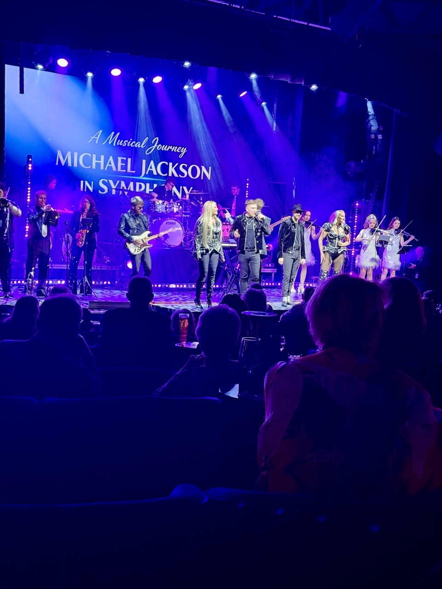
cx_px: 221
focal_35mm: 48
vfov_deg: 39.7
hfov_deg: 30.3
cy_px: 294
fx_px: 817
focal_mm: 6.76
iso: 250
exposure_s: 1/43
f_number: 1.78
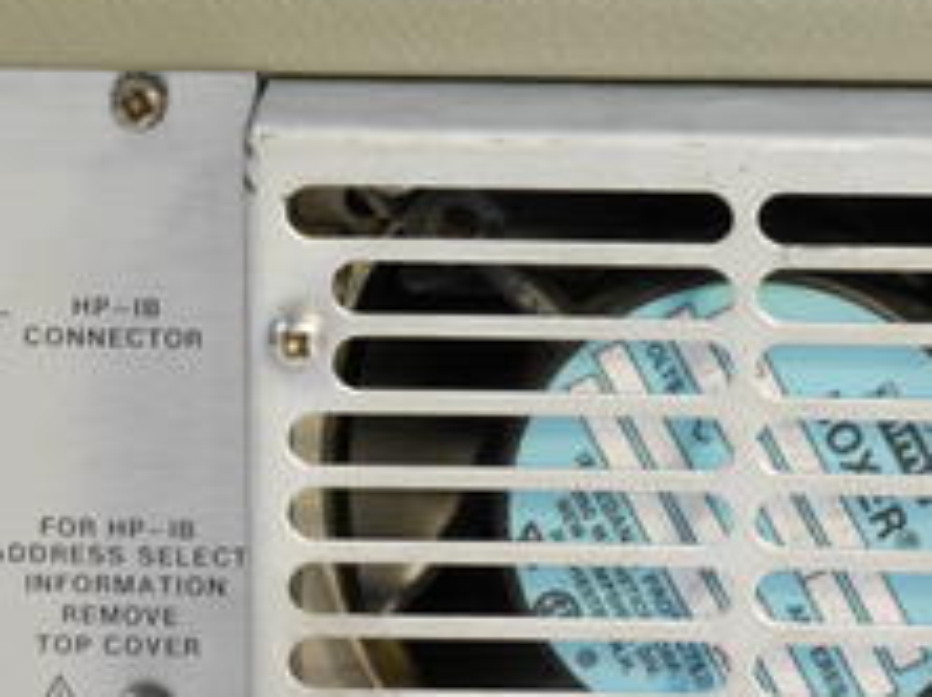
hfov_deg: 5.0
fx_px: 10570
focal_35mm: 393
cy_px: 533
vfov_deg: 3.8
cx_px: 134
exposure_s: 1/1.3
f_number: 14
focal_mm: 109
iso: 400
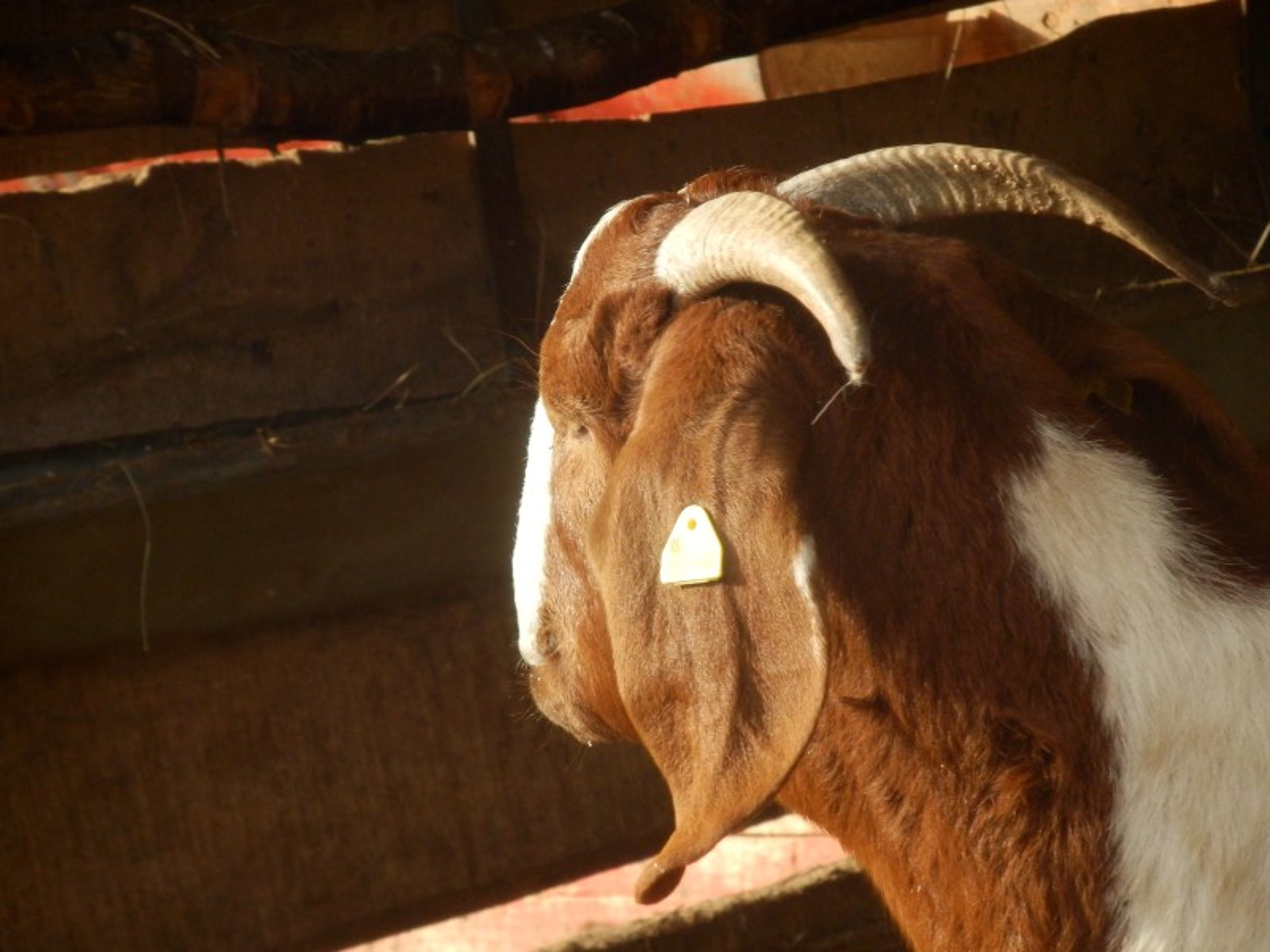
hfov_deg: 7.4
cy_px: 476
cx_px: 635
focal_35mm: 267
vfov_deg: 5.6
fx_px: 9796
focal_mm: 47.3
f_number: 5.9
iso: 400
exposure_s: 1/250
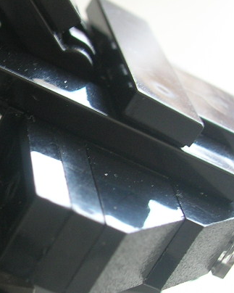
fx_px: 901
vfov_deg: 18.4
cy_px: 176
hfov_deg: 14.5
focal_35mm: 104
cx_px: -24
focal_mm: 7
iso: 50
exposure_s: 1/6.2
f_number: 3.1
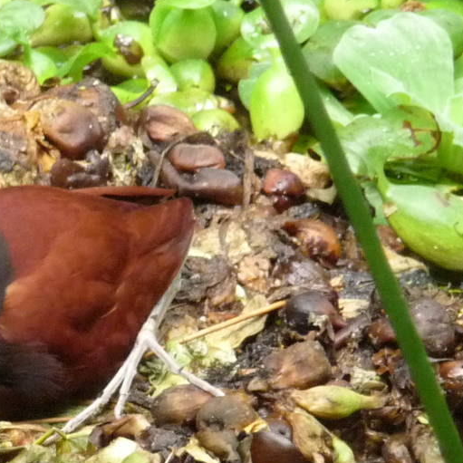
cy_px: 338
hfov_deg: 2.0
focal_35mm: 872
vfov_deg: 2.0
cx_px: 5
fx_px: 13195
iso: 400
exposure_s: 1/25
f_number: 4.9
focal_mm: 47
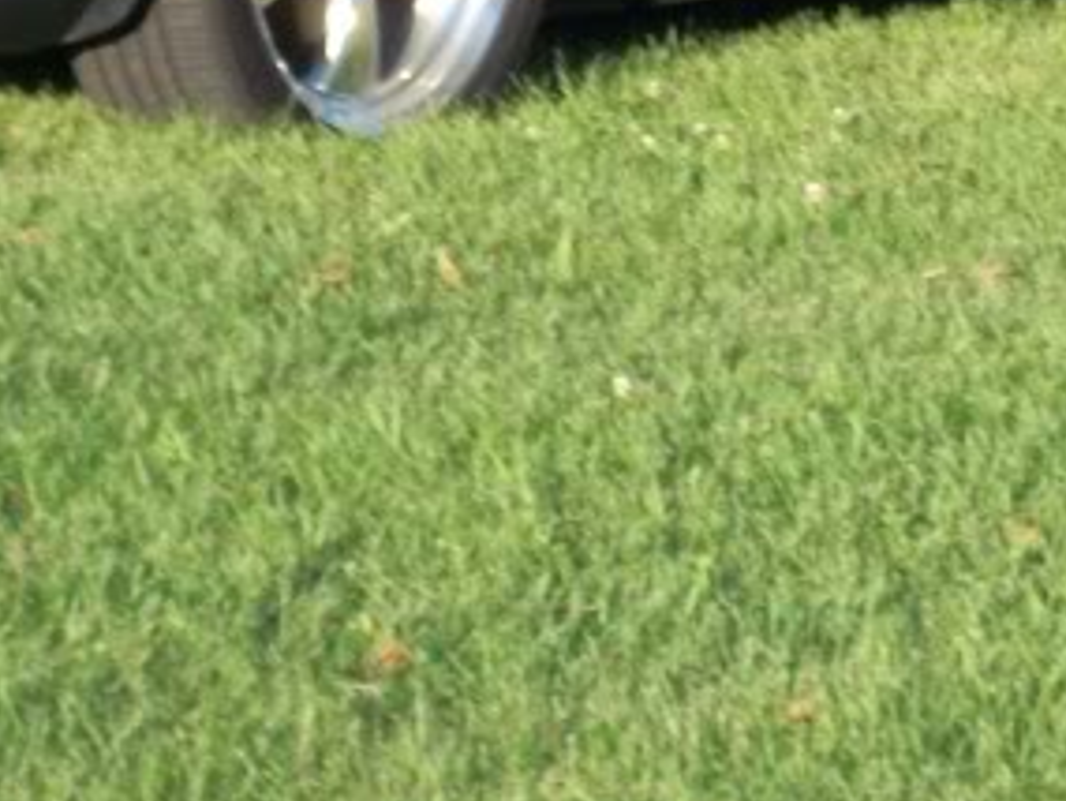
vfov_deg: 3.9
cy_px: -236
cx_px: 561
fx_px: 11615
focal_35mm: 377
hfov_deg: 5.3
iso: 80
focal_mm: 18.8
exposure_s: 1/125
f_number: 5.7
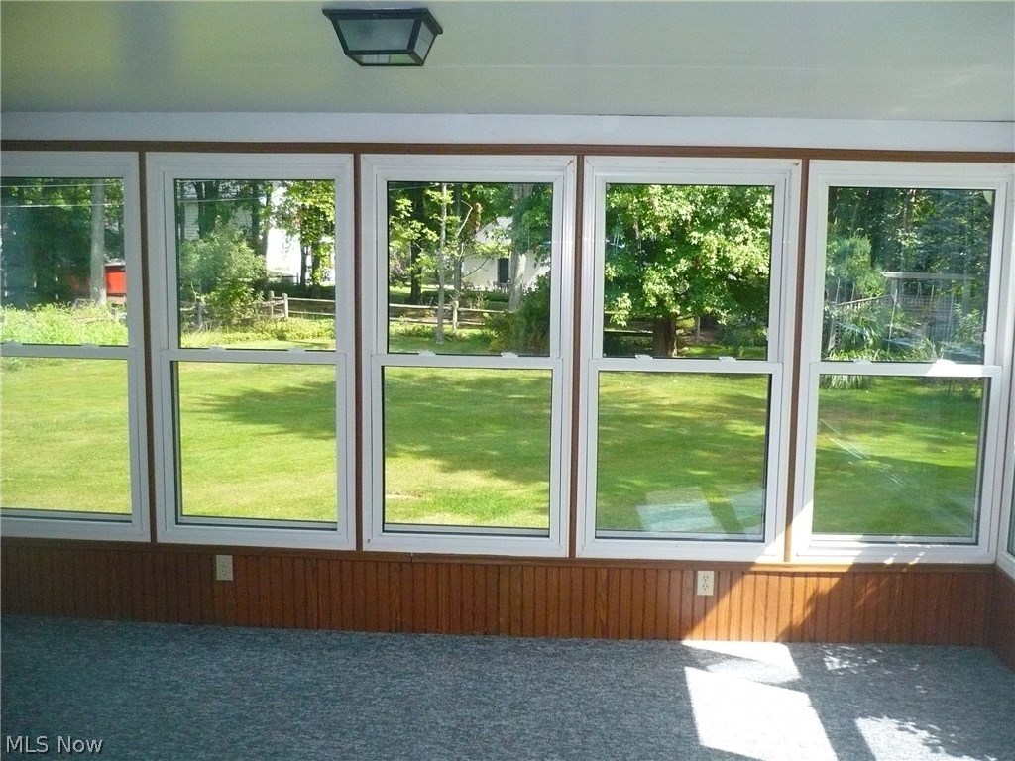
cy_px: 380
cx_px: 508
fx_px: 1026
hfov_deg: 52.6
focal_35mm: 35
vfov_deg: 40.7
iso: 400
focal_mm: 5.8
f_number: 2.8
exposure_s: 1/800
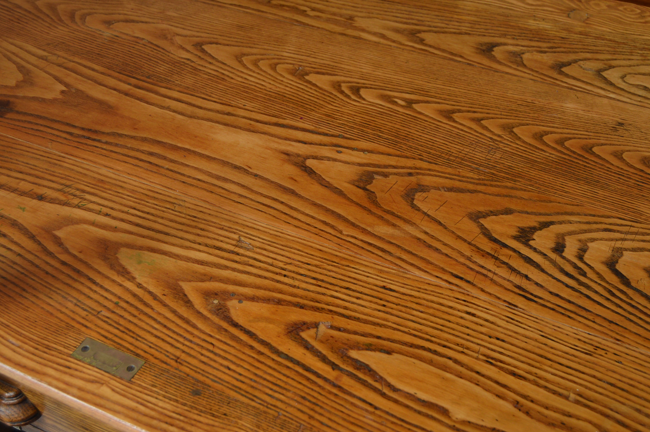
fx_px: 902
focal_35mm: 50
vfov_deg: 26.9
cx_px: 359
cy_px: 220
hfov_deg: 39.6
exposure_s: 1/160
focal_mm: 26
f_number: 4
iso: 200
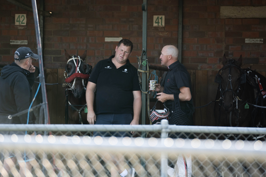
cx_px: 133
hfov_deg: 8.5
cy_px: 88
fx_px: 1781
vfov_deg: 5.7
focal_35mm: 241
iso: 320
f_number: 2.8
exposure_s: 1/500
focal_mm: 161
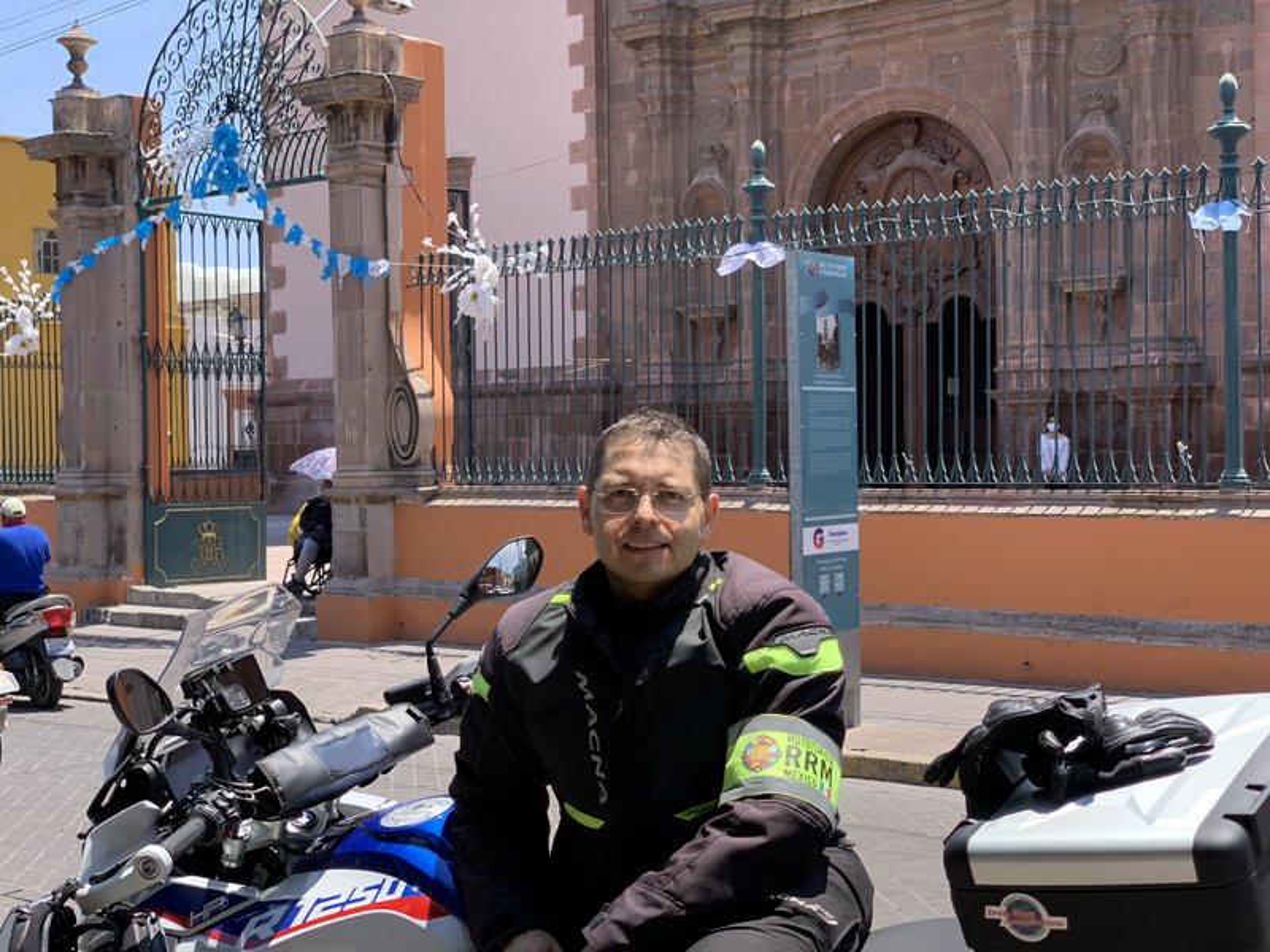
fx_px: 1908
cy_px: 476
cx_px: 635
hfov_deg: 36.8
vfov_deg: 28.0
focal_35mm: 52
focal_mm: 6
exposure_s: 1/305
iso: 16
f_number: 2.4
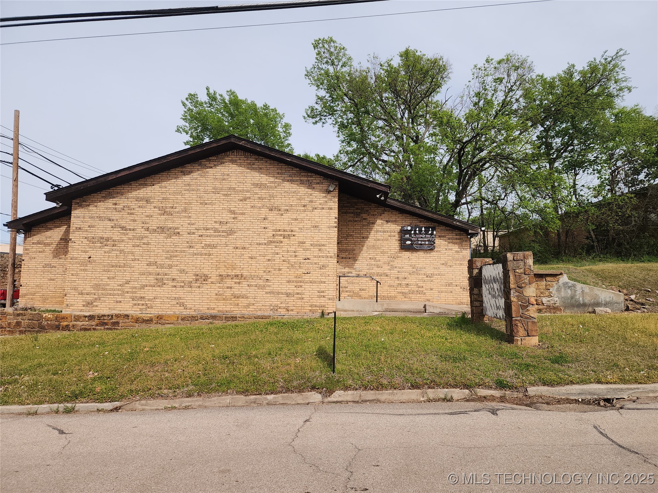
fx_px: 437
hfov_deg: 73.9
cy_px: 246
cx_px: 329
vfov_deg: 58.9
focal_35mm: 23
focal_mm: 6.4
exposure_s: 1/1265
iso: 12
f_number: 1.8
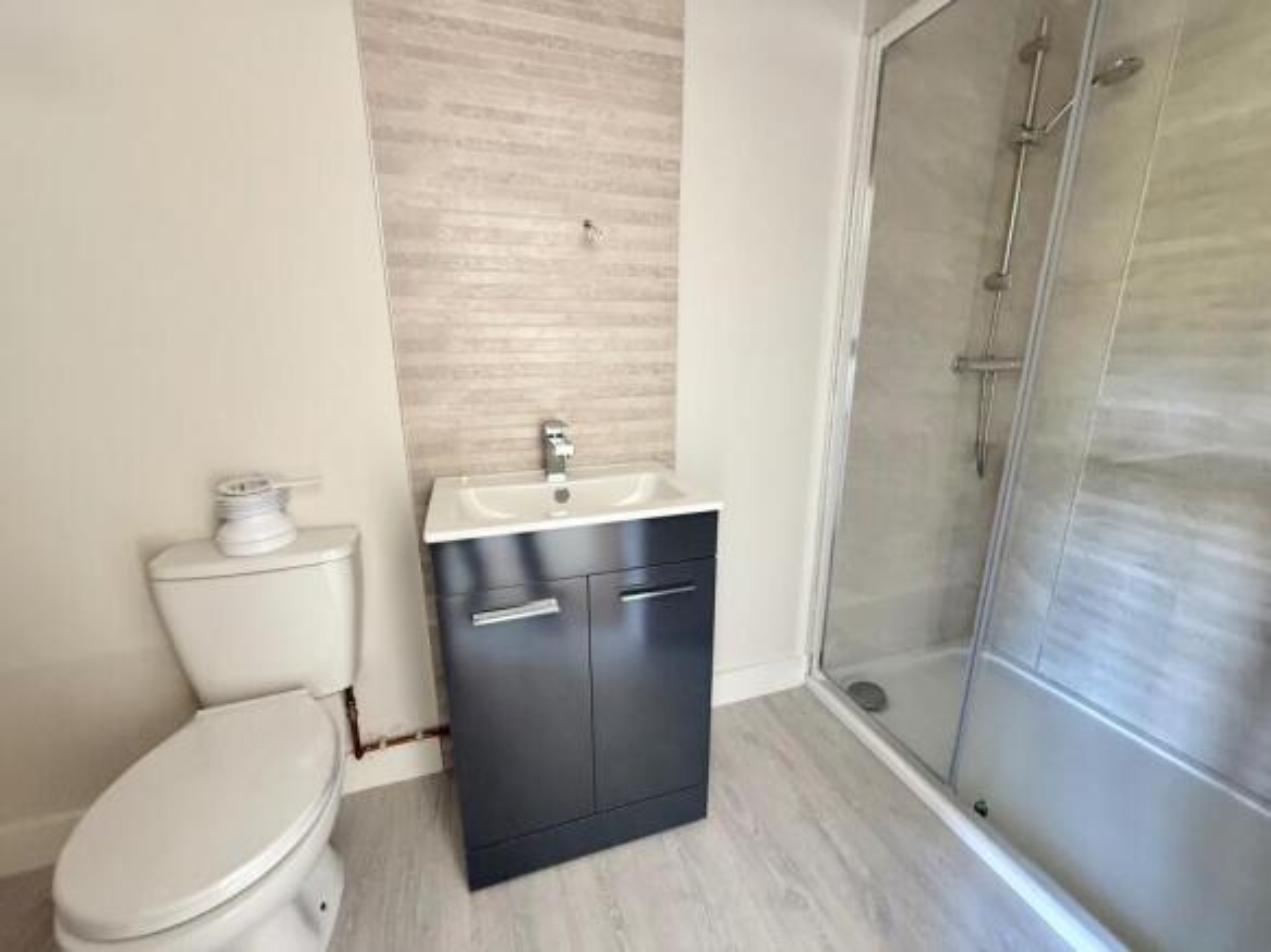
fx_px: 514
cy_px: 476
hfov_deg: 102.1
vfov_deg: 85.7
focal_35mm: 14
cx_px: 636
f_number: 2.2
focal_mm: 2.22
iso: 400
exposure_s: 1/60
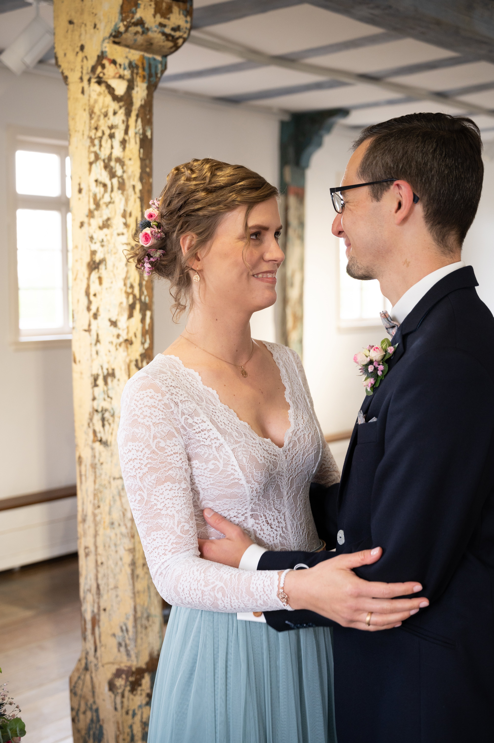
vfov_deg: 41.1
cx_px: 247
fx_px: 989
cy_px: 372
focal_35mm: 48
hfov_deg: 28.0
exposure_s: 1/125
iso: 900
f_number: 4
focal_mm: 48
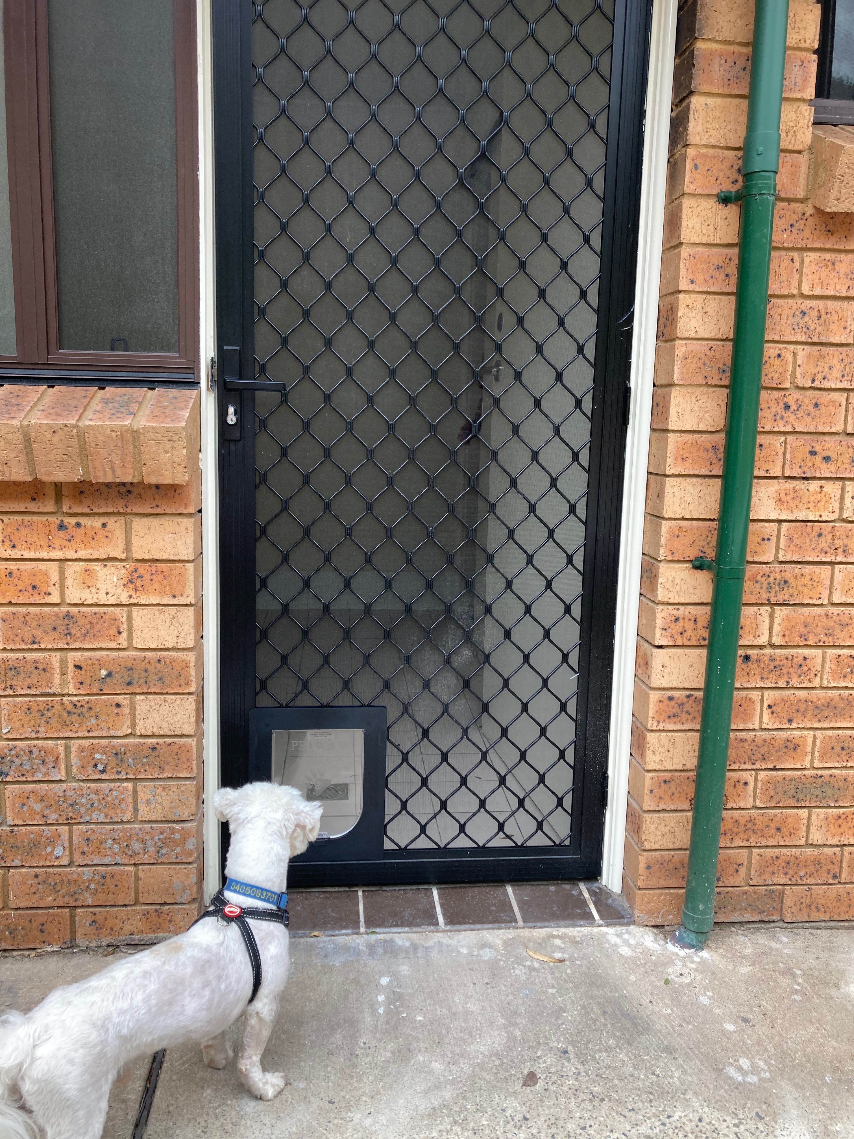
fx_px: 921
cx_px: 427
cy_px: 570
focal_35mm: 28
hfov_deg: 49.7
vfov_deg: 63.4
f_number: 1.8
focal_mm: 3.99
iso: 20
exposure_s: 1/193
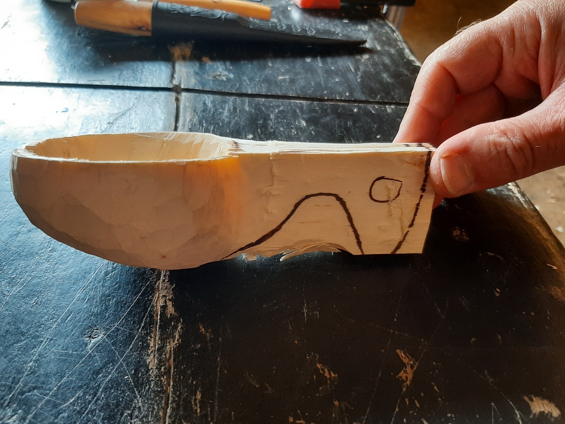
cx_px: 282
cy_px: 212
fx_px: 424
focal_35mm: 26
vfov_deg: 53.1
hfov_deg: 67.3
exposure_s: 1/50
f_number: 1.7
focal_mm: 3.92
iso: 200
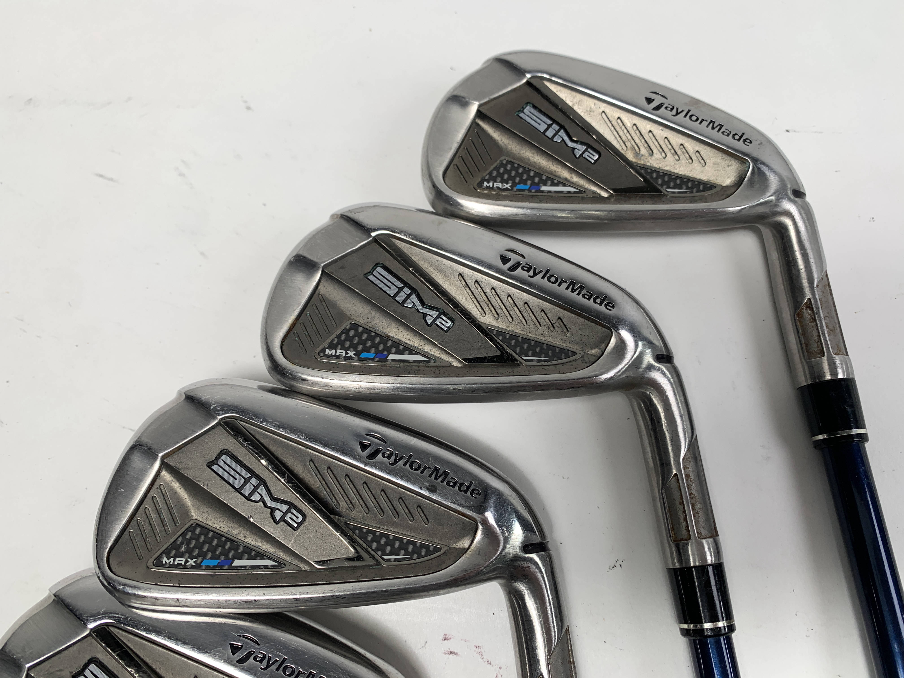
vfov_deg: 53.1
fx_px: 679
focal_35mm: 26
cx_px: 452
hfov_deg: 67.3
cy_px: 339
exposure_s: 1/239
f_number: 1.8
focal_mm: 4.25
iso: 25
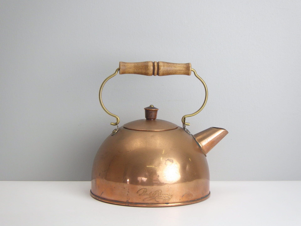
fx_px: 1000
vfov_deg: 12.9
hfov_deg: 17.1
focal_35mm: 115
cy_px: 113
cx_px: 150
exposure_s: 1/30
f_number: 5.2
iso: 125
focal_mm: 20.6
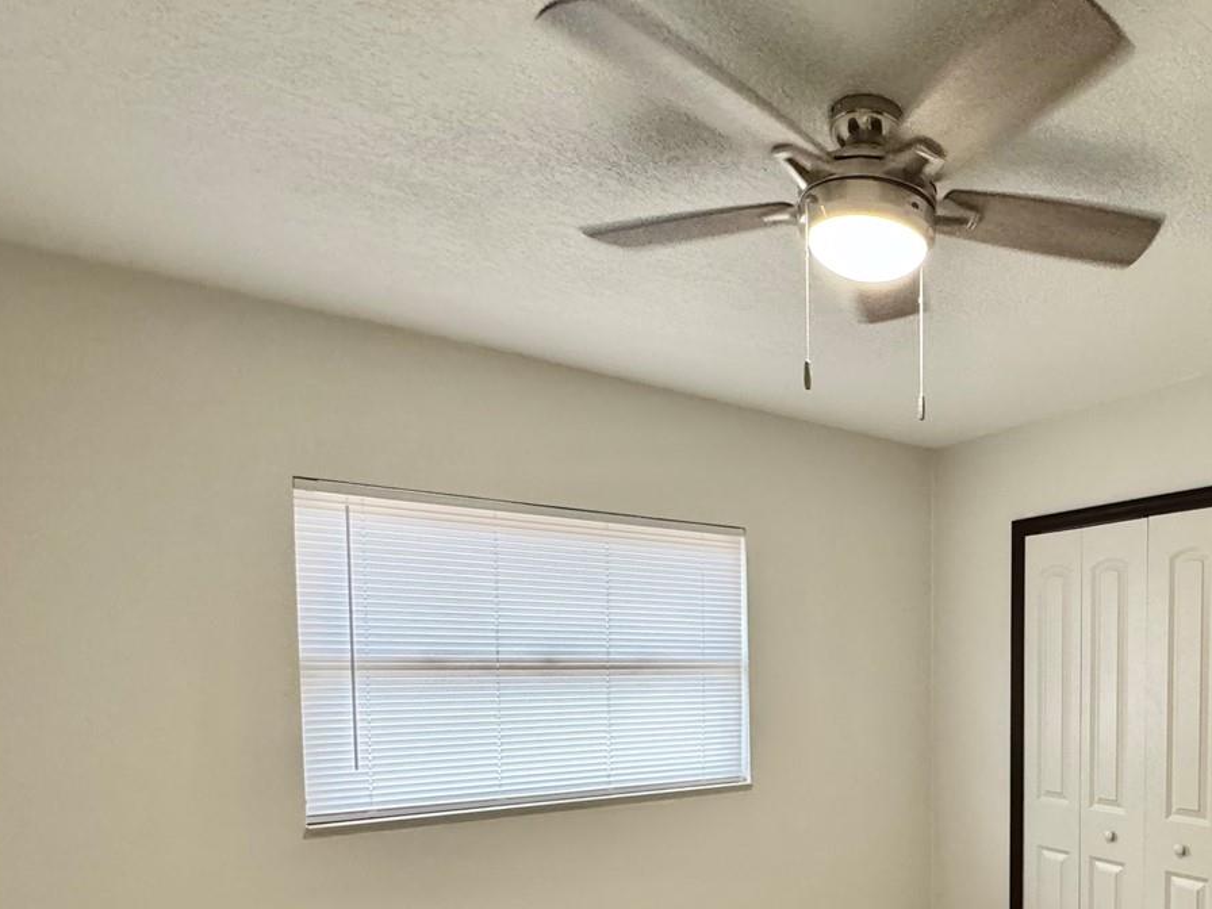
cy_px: 714
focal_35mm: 25
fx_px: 875
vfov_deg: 51.8
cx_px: 977
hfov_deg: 63.2
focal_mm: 2.22
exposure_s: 1/120
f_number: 2.2
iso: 320
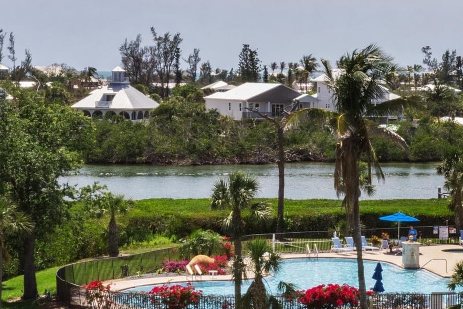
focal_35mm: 127
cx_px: 322
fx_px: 1633
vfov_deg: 10.8
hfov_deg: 16.1
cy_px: 190
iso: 1250
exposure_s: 1/8000
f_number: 4
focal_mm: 70
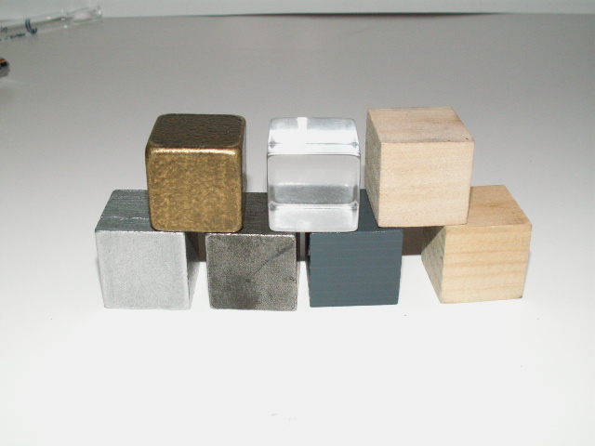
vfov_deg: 33.6
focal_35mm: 43
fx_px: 739
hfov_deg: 43.9
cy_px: 223
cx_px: 298
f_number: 4.5
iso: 160
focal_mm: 7.22
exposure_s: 1/40
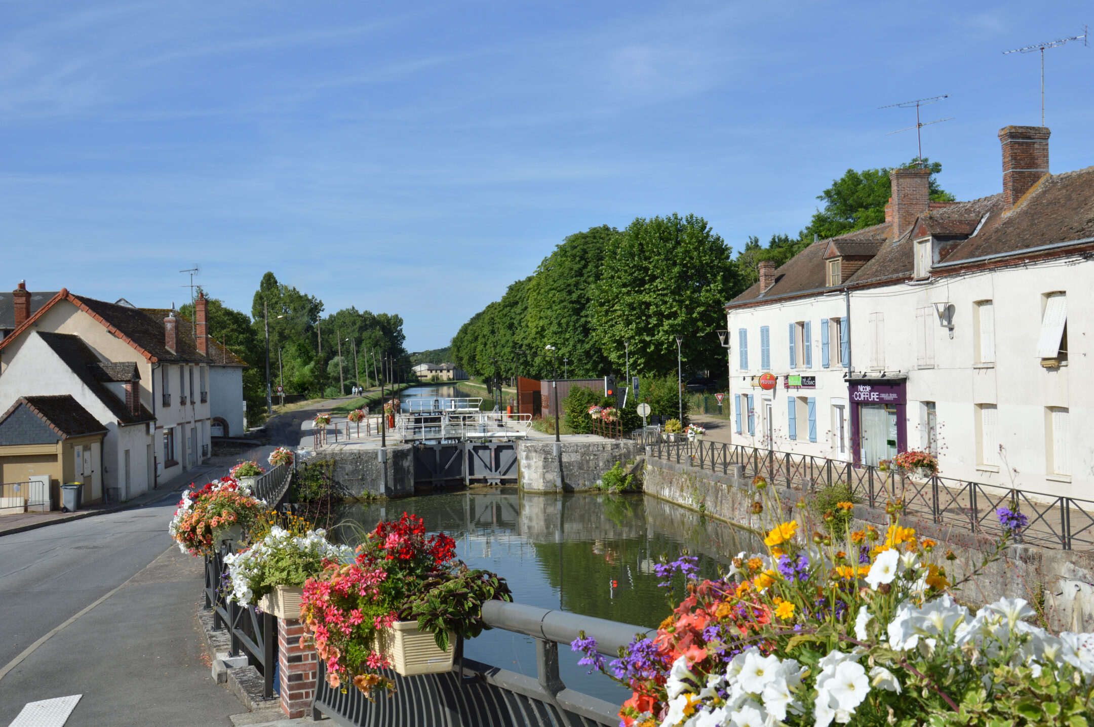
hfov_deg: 51.3
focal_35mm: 38
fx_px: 1139
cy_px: 364
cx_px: 547
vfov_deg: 35.4
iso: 100
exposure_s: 1/320
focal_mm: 25
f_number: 9
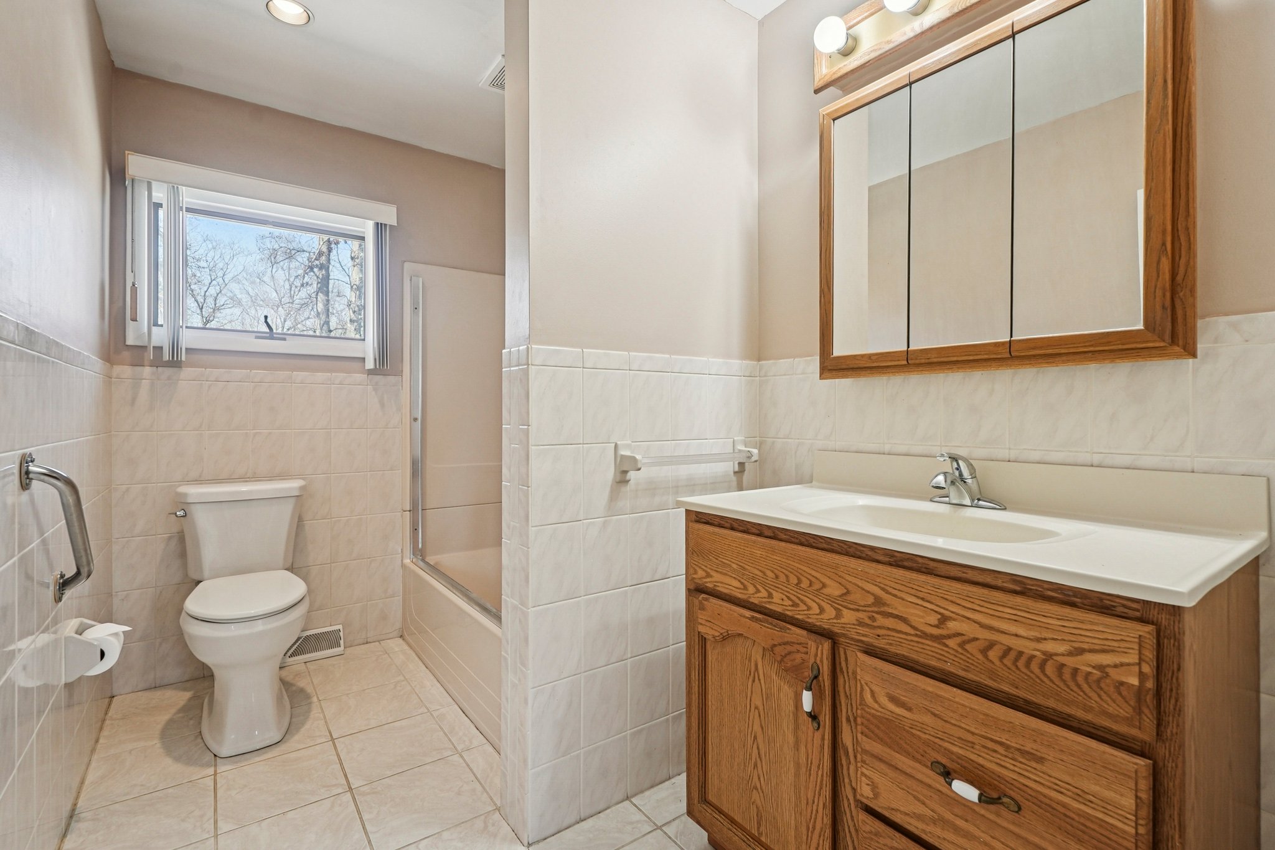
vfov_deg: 73.7
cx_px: 638
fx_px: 567
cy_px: 425
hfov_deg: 96.7
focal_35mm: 16
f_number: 8
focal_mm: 16
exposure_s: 1/20
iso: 400
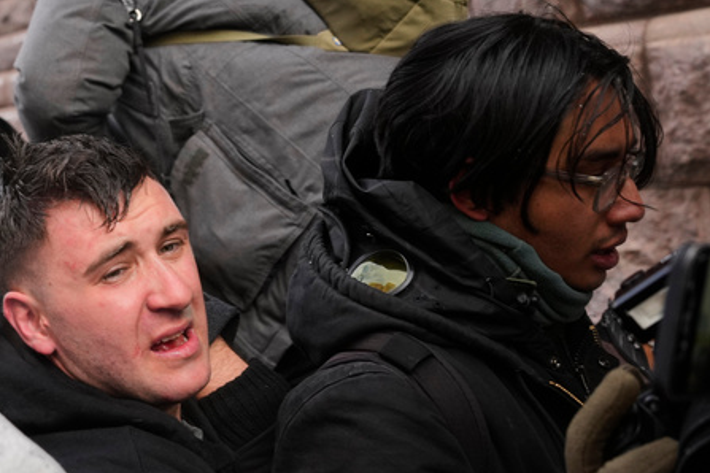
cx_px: 127
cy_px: 283
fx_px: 1085
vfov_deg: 24.6
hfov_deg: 34.9
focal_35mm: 55
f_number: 2.8
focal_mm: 24
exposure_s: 1/1250
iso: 500
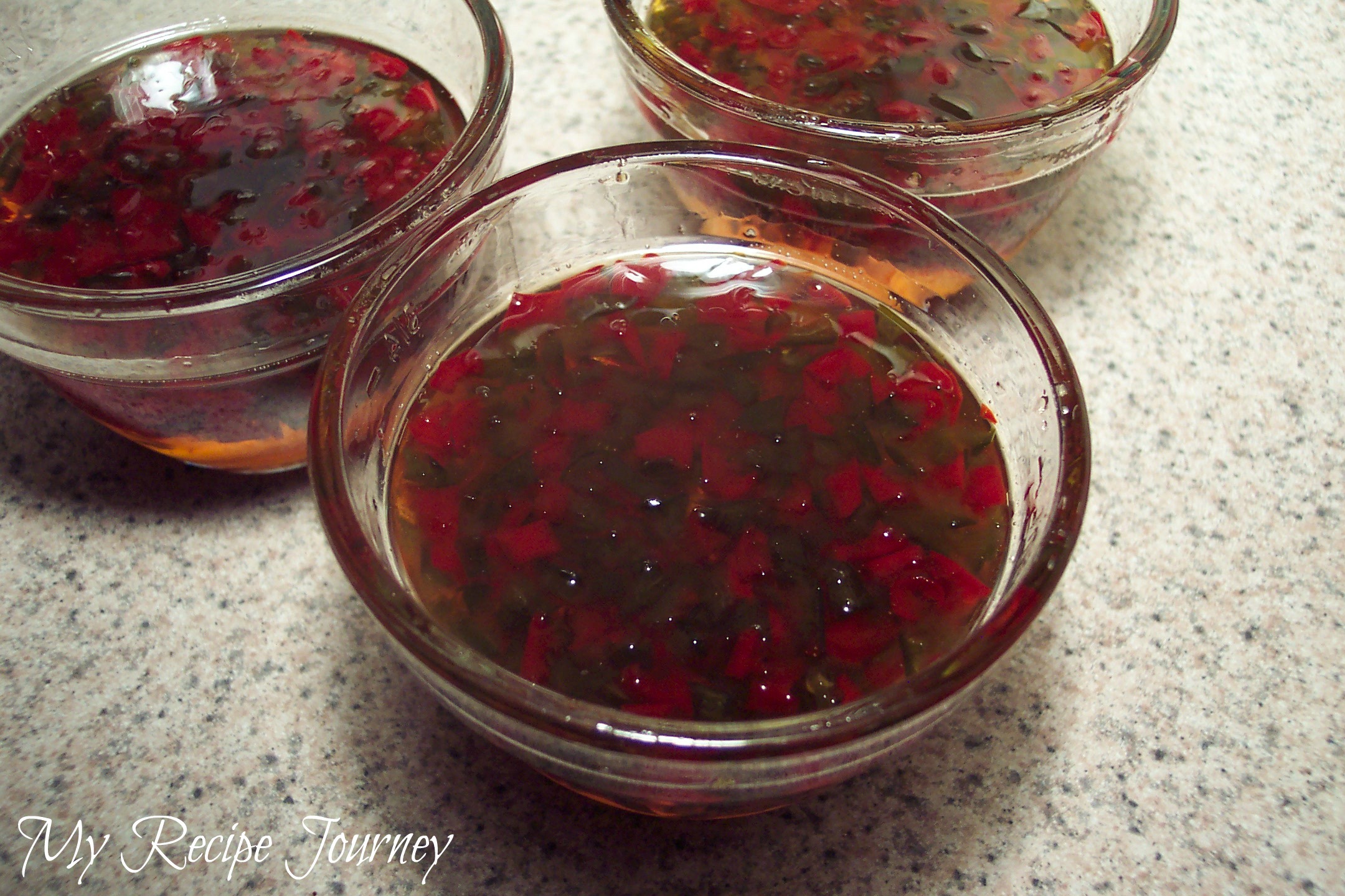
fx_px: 1420
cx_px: 672
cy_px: 448
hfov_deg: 50.7
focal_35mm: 38
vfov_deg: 35.1
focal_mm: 8
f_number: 2.8
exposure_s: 1/90
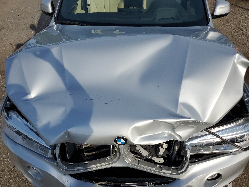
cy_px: 94
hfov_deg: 67.3
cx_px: 124
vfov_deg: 53.1
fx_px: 187
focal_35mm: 26
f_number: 1.5
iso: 50
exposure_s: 1/5000
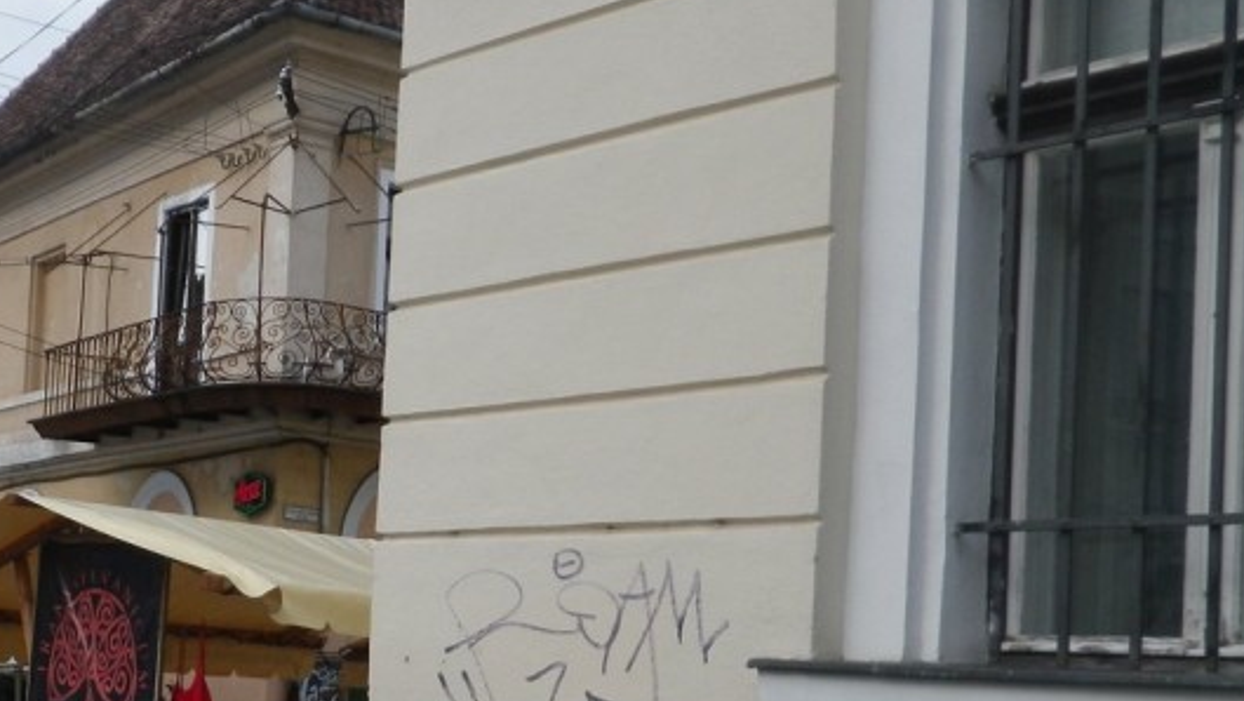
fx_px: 1947
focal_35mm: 59
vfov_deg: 20.2
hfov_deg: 33.2
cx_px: 75
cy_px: 572
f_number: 4.2
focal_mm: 5
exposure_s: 1/200
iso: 80
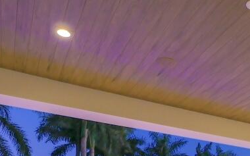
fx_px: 340
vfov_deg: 20.3
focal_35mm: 50
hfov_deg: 37.0
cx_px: 237
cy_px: 263
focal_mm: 7
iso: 200
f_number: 4
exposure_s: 1/13
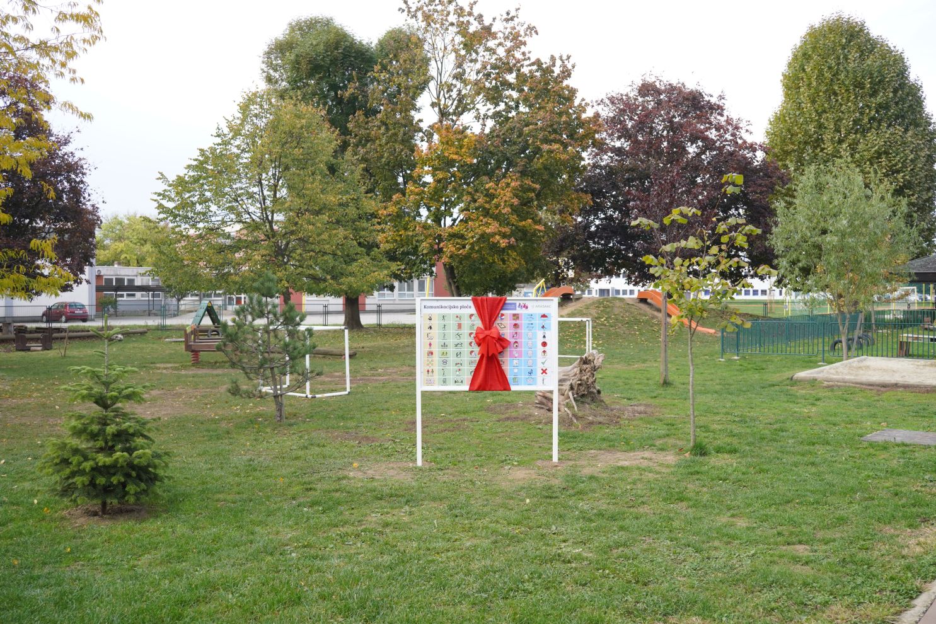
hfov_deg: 57.0
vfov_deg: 39.8
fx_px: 862
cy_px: 312
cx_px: 468
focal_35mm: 33
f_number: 4.5
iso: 320
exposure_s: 1/320
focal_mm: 22.1
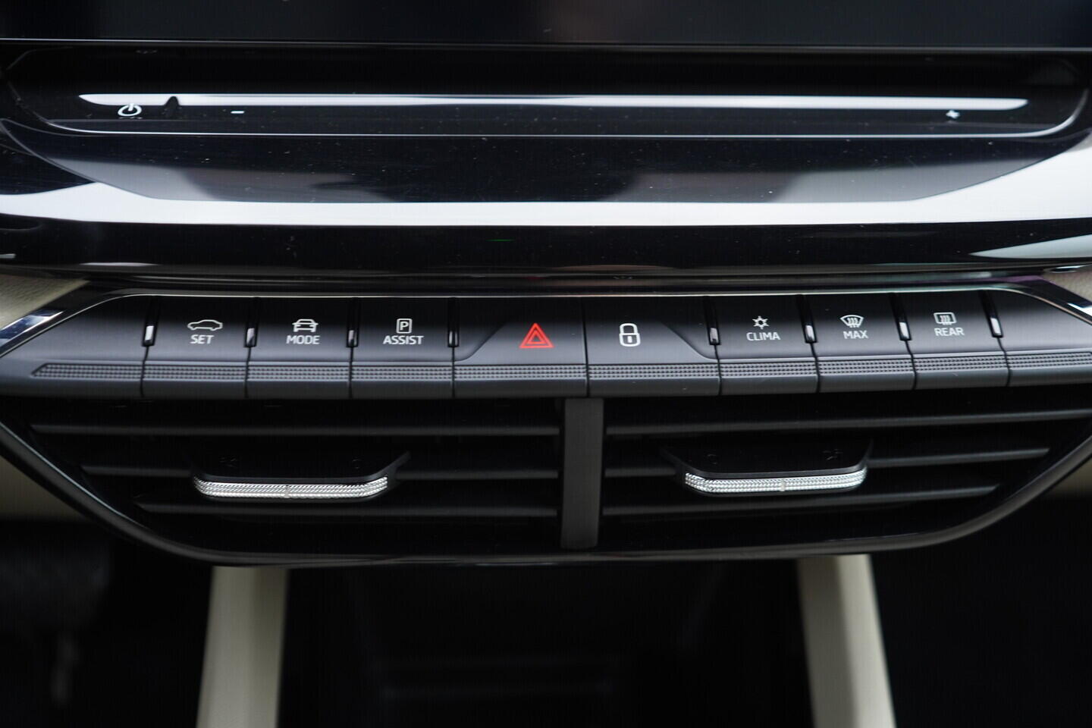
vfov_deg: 36.9
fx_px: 1092
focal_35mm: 36
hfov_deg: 53.1
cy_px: 364
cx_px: 546
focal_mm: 24
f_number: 2.8
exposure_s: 1/40
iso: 400
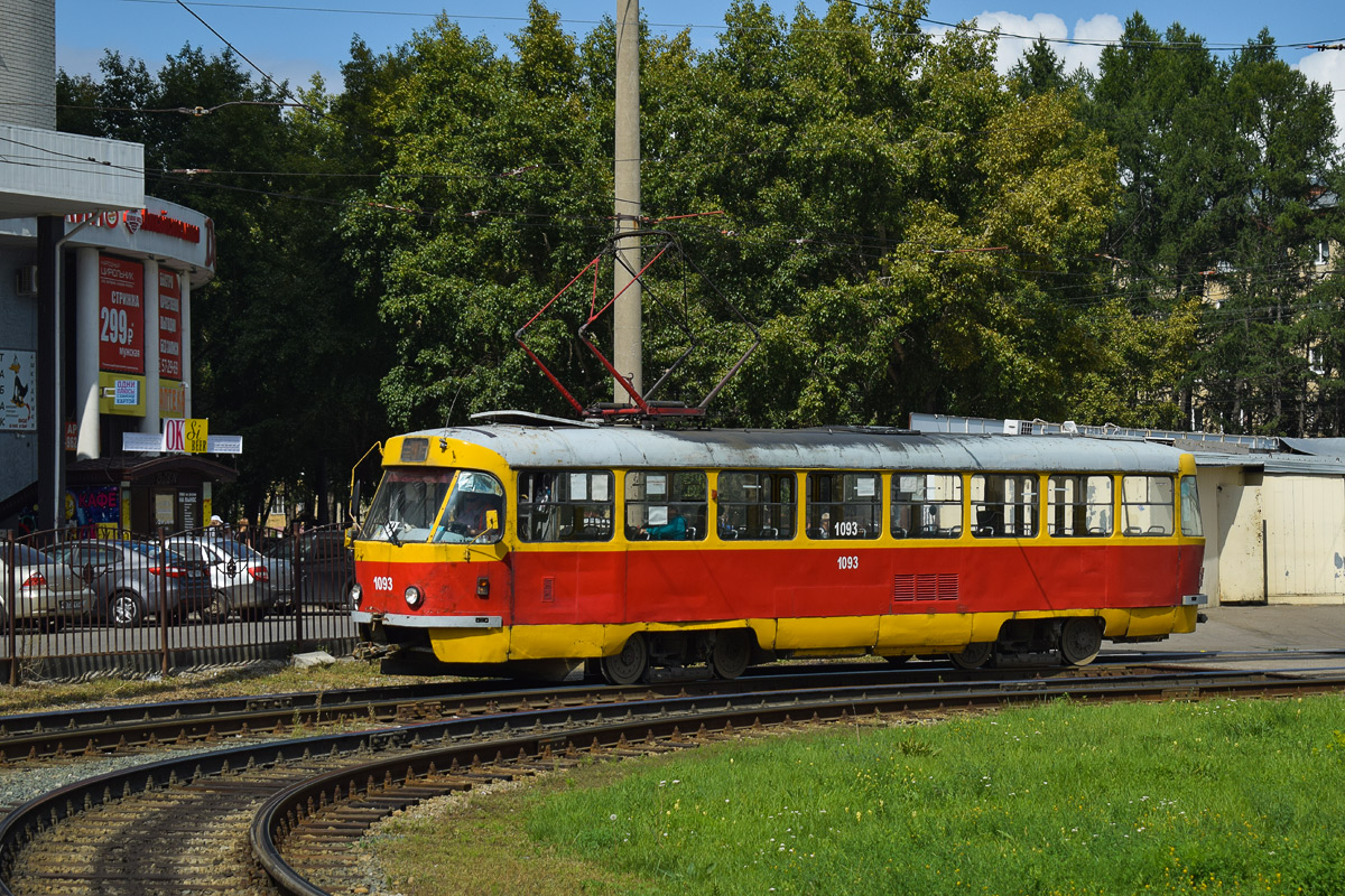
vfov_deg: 16.6
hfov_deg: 24.6
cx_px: 672
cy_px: 448
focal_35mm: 82
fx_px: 3082
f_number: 6.3
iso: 100
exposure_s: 1/800
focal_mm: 55
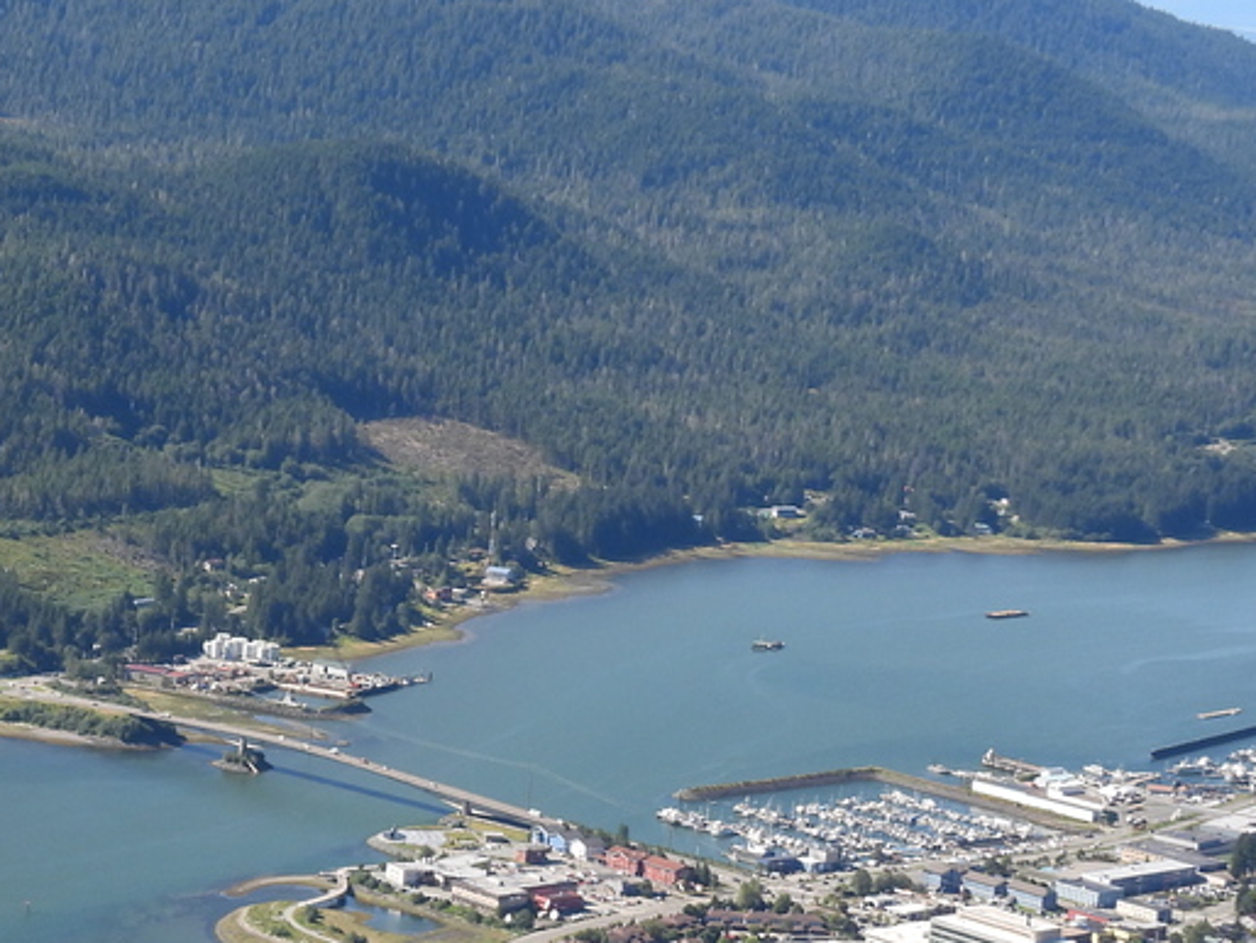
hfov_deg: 16.5
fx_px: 4247
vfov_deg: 12.6
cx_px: 46
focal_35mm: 117
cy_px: 733
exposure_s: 1/800
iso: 100
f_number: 3.2
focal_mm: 8.4
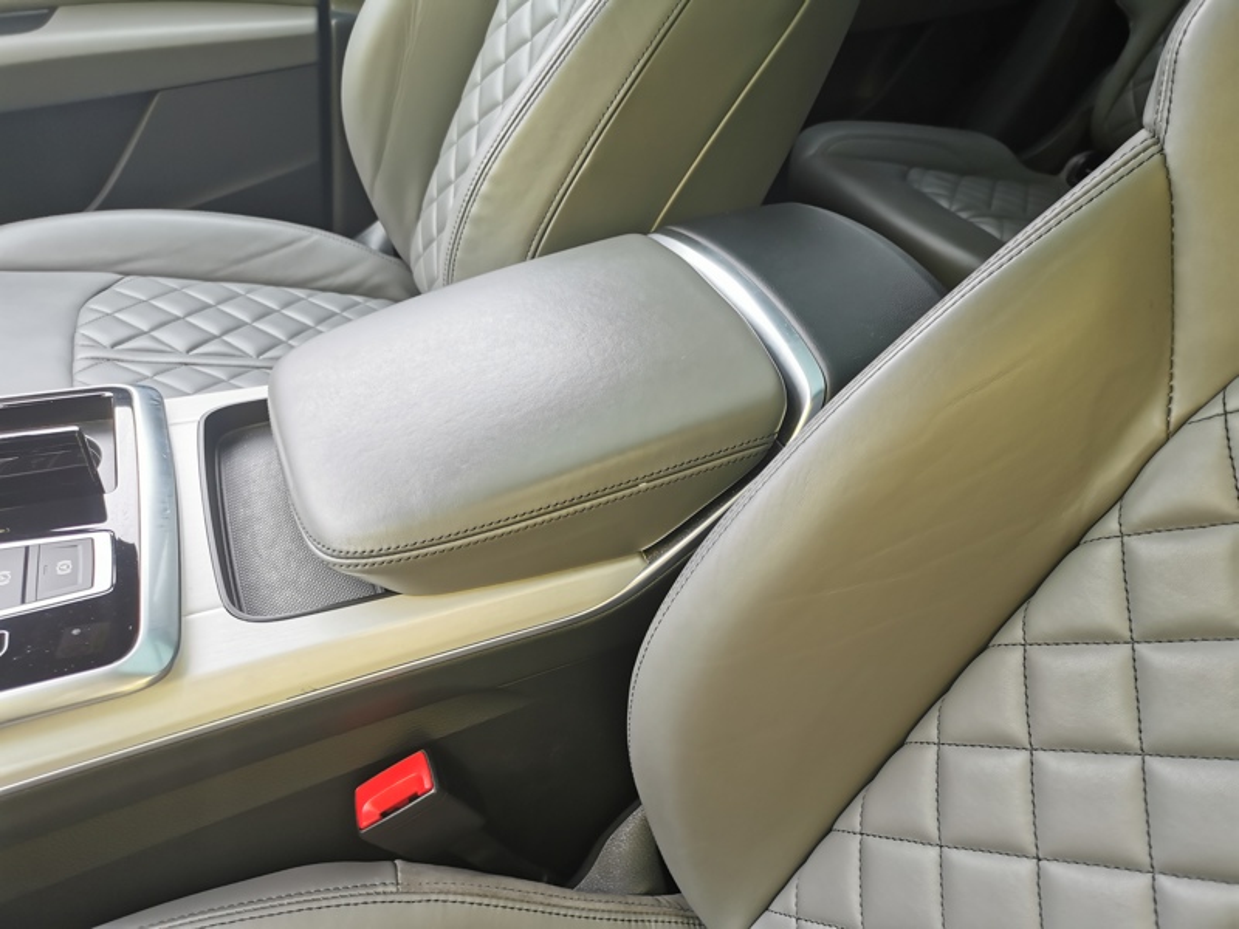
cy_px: 464
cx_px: 620
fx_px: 966
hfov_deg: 65.3
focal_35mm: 27
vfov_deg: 51.4
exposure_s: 1/100
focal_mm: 5.58
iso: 50
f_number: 1.8
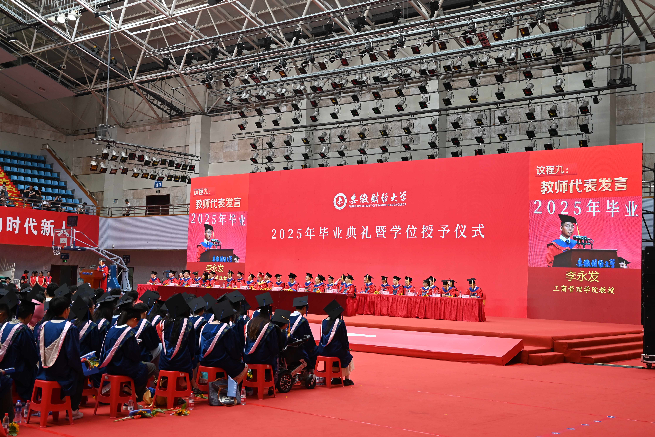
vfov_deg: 30.5
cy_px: 218
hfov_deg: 44.5
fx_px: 801
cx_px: 328
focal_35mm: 44
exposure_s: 1/125
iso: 720
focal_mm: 44
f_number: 4
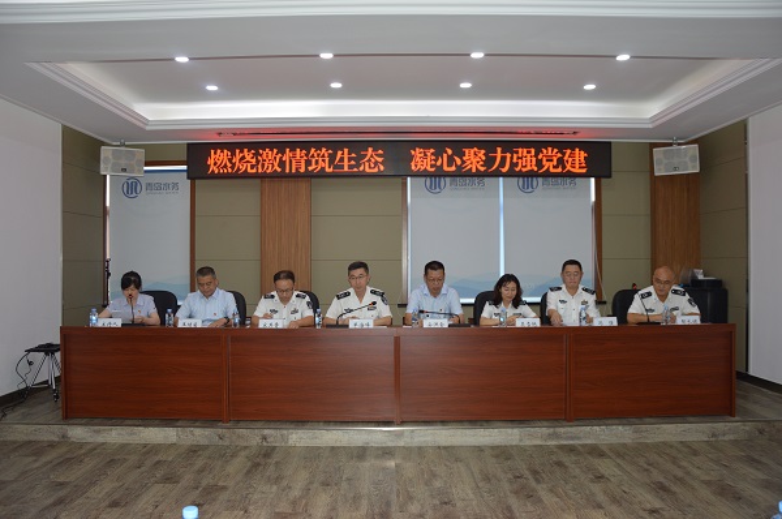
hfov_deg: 67.5
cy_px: 260
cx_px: 391
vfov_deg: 47.8
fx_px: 586
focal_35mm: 27
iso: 400
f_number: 3.5
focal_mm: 18
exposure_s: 1/60
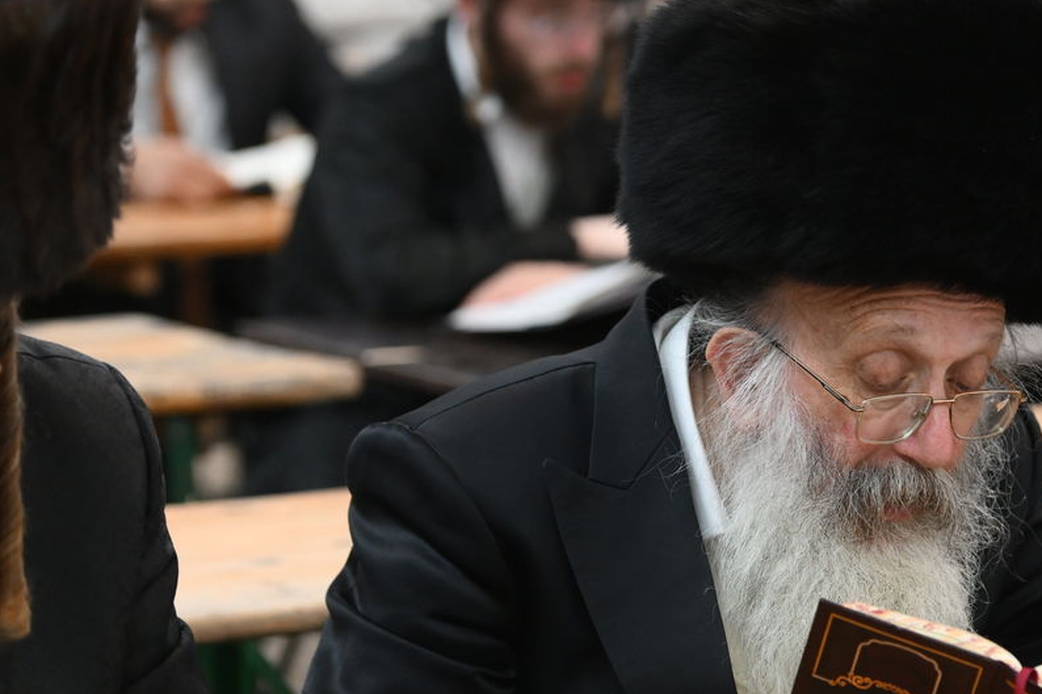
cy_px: 418
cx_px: 825
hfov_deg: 10.6
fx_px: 5614
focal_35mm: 194
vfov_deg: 7.1
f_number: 3.2
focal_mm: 110
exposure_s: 1/200
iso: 3200
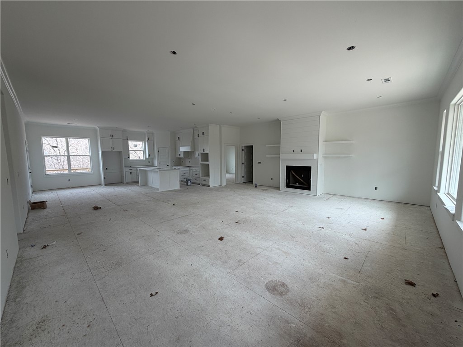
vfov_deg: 85.7
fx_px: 187
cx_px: 232
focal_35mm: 14
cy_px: 174
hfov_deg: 102.1
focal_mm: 2.22
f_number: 2.2
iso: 50
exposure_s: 1/121
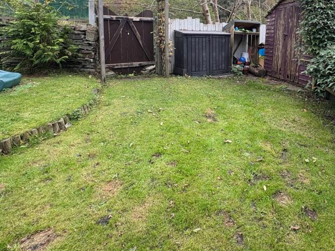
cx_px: 224
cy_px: 56
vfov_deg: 55.4
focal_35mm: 23
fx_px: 223
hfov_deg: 71.7
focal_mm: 2.22
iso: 64
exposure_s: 1/235
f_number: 2.2
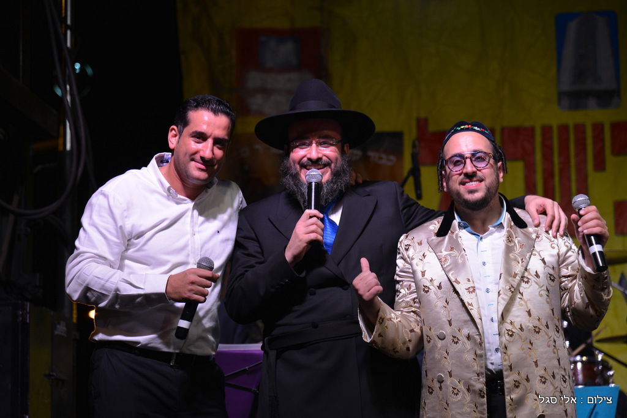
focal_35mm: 112
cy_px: 209
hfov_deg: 18.3
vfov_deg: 12.2
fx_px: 1951
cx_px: 314
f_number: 4.5
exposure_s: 1/100
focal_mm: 112
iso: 800
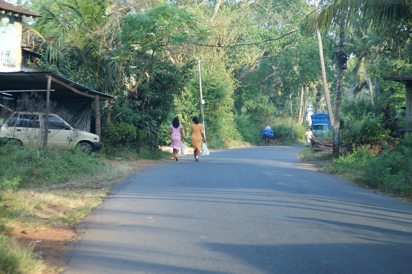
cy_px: 137
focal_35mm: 90
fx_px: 1029
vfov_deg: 15.2
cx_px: 206
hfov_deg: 22.6
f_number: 4.5
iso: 200
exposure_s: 1/200
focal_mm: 60
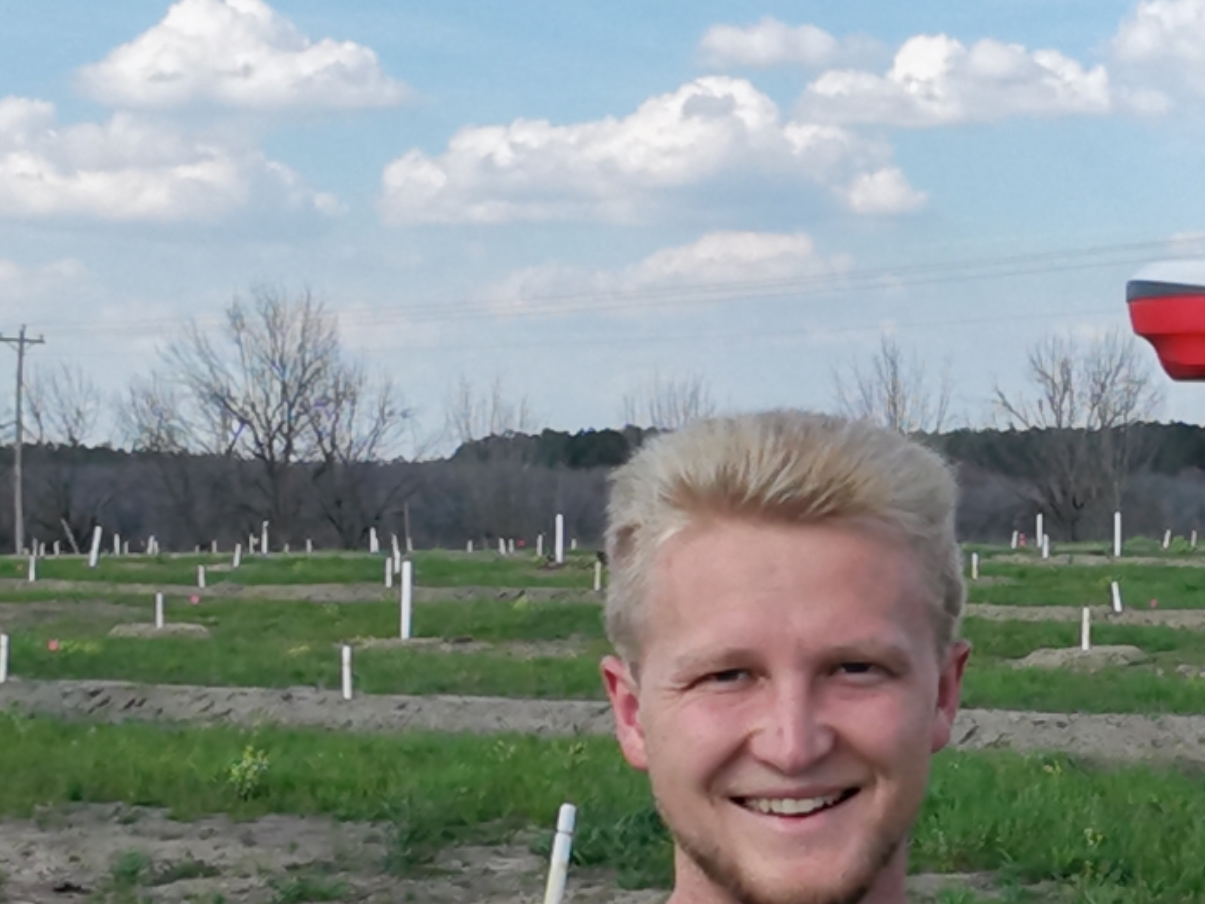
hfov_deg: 20.7
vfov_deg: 16.1
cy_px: 507
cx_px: 1157
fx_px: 3203
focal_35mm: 92
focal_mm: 3.05
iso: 270
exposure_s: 1/2000
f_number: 2.2
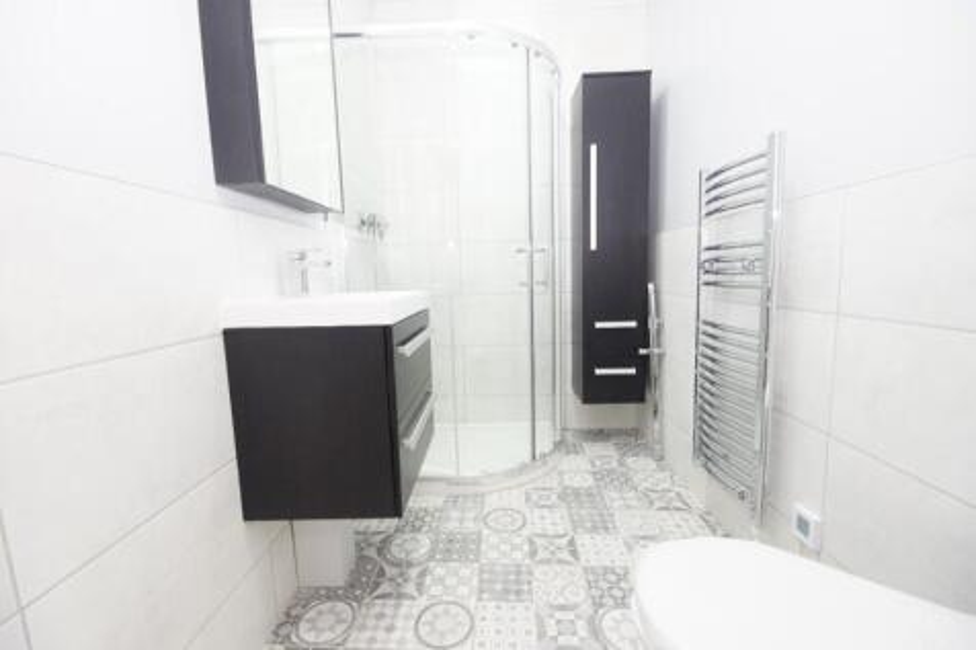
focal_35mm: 15
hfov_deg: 100.4
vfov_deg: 77.3
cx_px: 488
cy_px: 325
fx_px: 407
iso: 800
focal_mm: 10
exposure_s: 1/8
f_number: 9
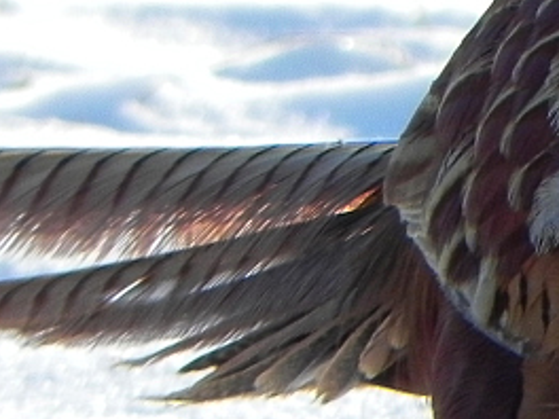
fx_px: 42455
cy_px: 216
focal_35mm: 2629
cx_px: 849
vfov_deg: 0.6
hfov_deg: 0.8
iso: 160
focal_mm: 120
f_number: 6.3
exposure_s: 1/346
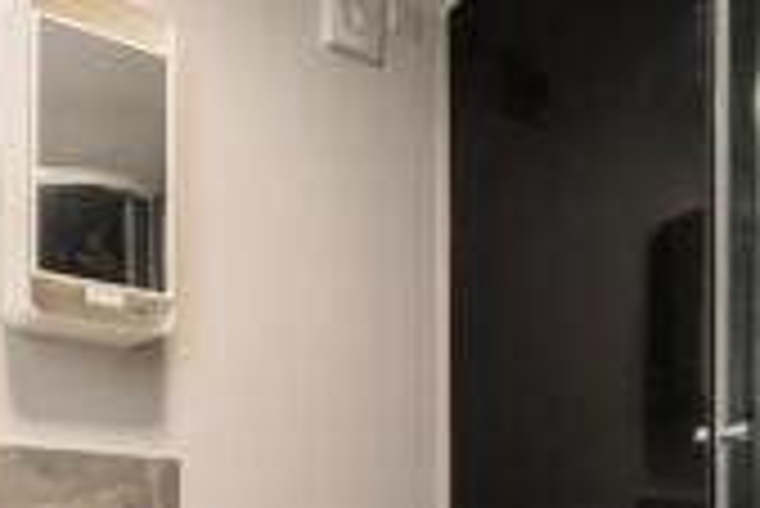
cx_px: 144
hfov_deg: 41.5
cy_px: 641
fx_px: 951
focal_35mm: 45
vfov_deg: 26.0
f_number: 7.1
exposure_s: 1/25
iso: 320
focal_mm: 16
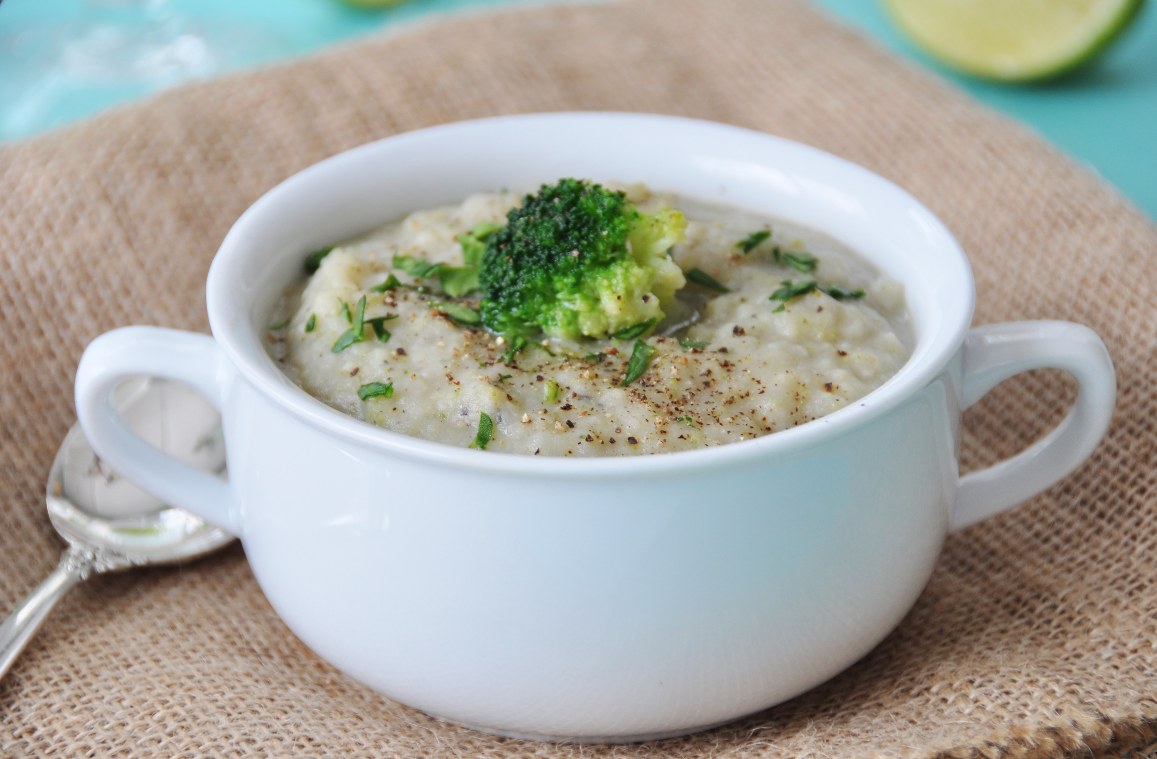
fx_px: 5038
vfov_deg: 8.6
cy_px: 380
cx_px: 578
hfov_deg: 13.1
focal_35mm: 158
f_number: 6.3
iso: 200
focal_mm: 105
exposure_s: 1/20
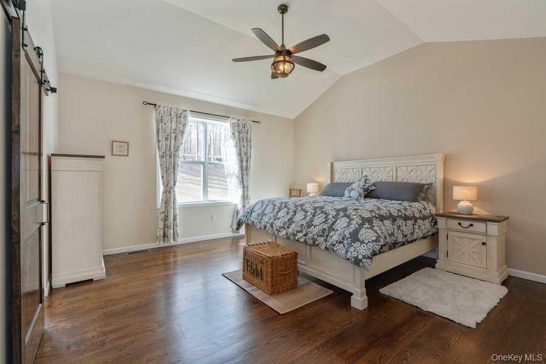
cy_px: 182
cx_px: 273
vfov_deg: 73.8
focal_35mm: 16
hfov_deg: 96.7
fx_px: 243
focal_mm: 16
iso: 200
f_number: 9
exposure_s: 1/13
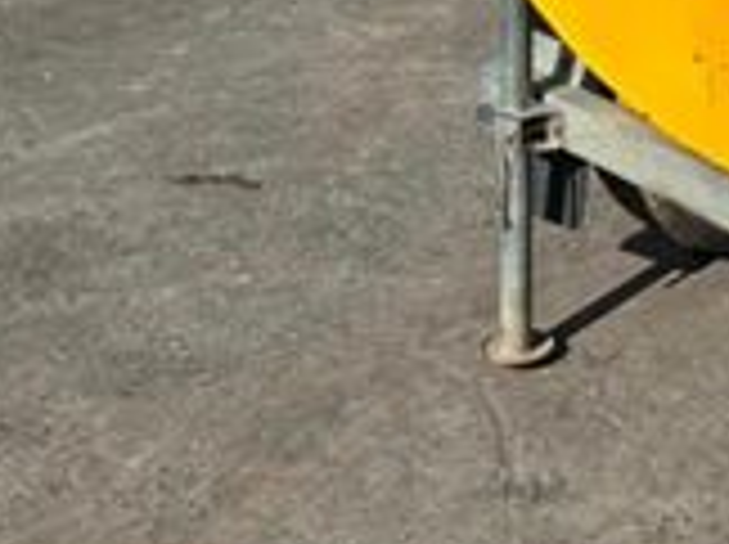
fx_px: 1872
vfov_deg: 15.7
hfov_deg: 19.2
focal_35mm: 89
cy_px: -175
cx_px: 1107
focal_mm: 6.86
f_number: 1.78
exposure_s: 1/5263
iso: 80
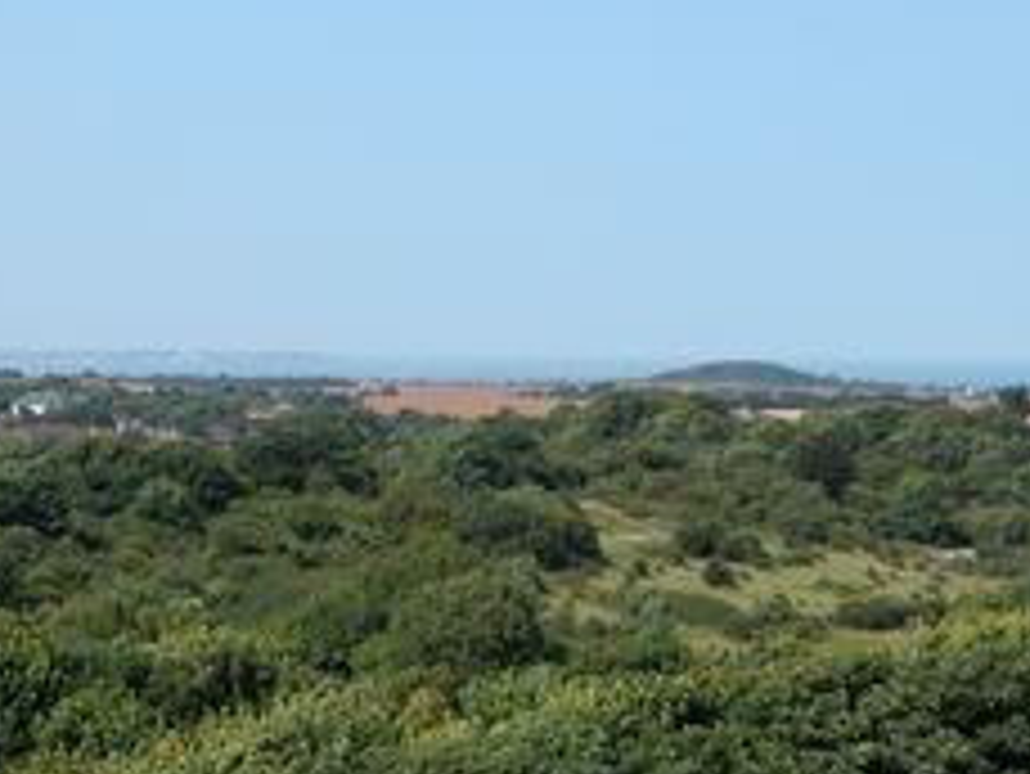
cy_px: 405
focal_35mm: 136
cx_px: 220
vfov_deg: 10.9
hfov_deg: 14.4
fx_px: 4049
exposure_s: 1/354
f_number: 6.1
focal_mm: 19.9
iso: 100
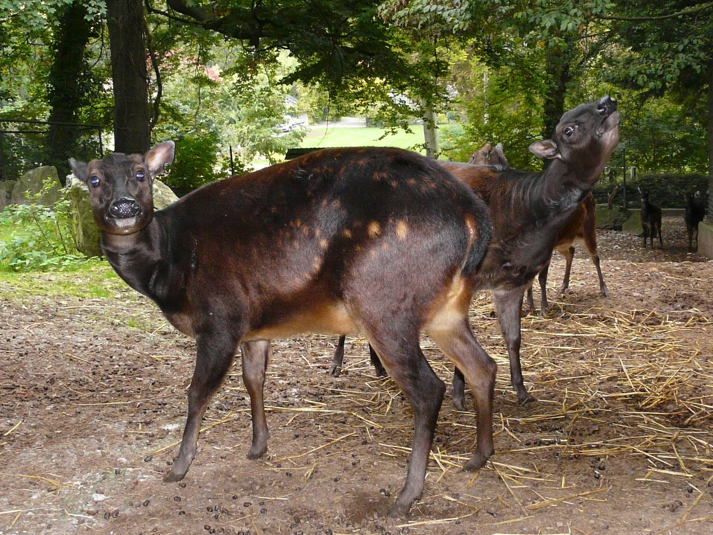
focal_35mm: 46
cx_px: 356
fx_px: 947
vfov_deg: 31.5
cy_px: 268
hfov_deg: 41.2
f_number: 2.8
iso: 200
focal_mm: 4.7
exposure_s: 1/40
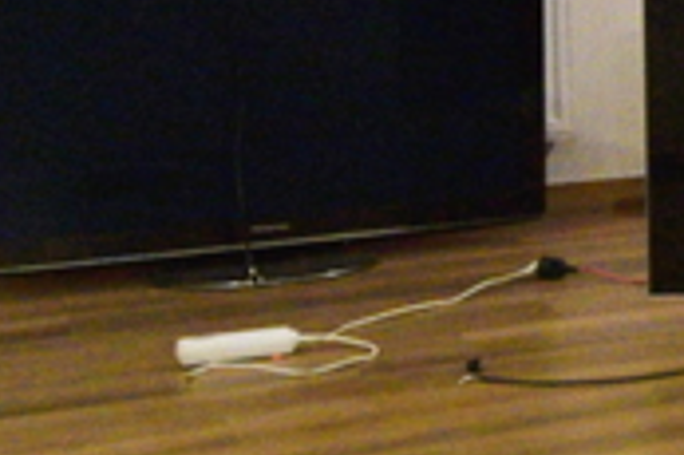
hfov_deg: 15.0
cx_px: 1467
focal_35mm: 104
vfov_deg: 12.9
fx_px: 1974
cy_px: -20
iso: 1600
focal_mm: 10
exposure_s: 1/60
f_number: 4.5
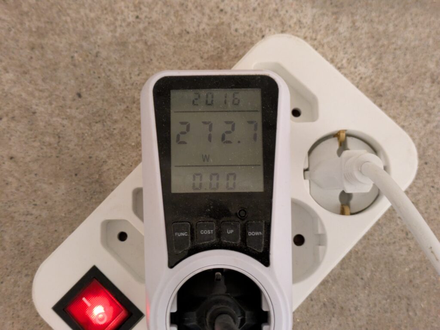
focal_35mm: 51
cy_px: 165
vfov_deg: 28.6
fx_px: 649
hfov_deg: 37.5
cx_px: 220
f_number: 1.89
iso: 587
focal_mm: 5.43
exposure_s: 1/25
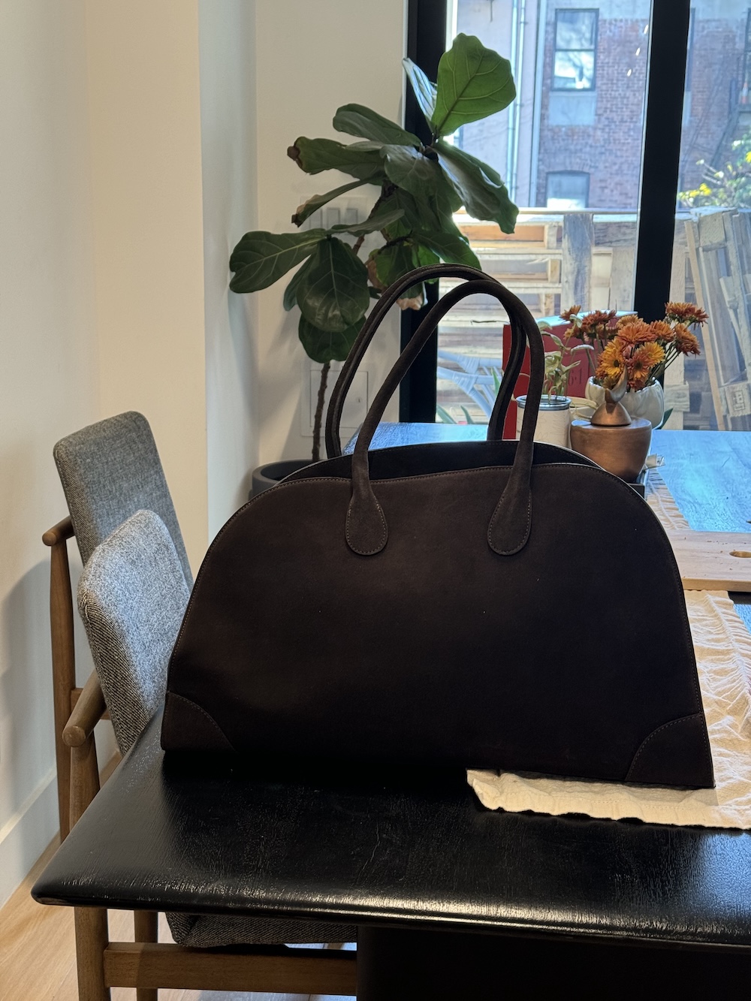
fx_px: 1388
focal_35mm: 48
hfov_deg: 30.3
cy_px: 500
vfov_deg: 39.7
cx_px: 376
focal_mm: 6.76
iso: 200
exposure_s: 1/60
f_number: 1.78
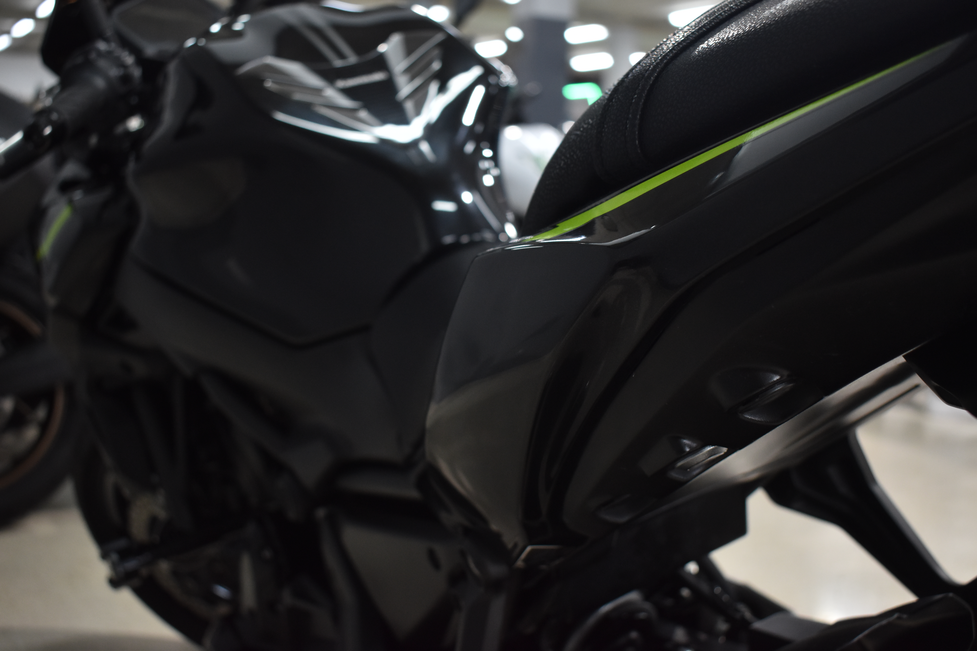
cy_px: 326
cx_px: 488
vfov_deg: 33.0
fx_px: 1099
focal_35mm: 40
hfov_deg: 47.9
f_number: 4
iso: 800
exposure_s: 1/60
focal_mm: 27
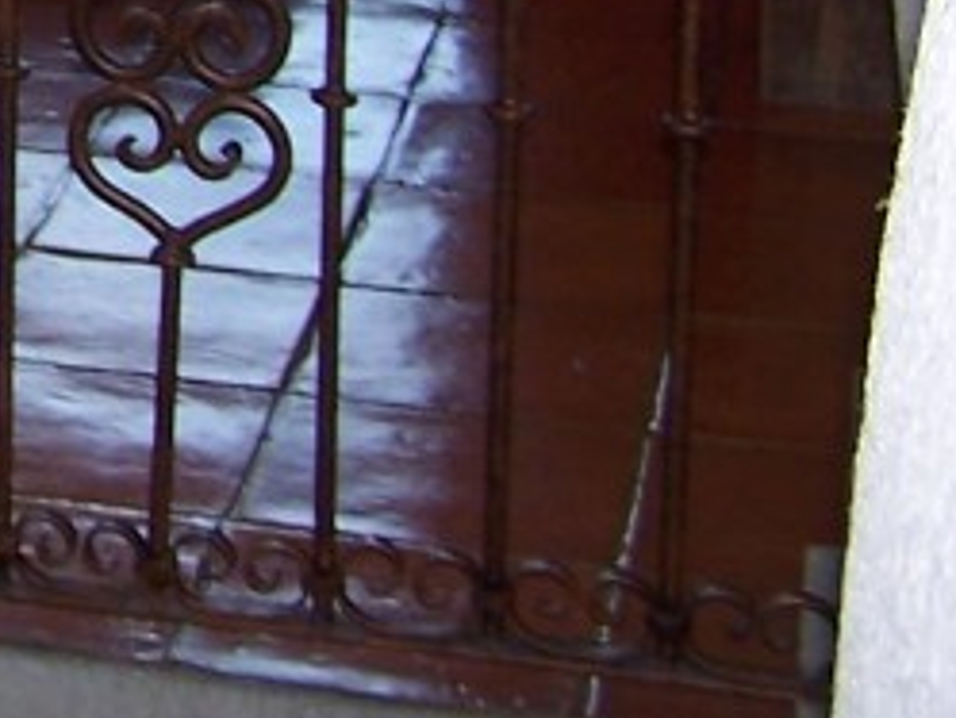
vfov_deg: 9.1
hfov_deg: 11.4
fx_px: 4310
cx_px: -987
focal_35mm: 156
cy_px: -607
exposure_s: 1/60
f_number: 2.8
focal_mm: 6.3
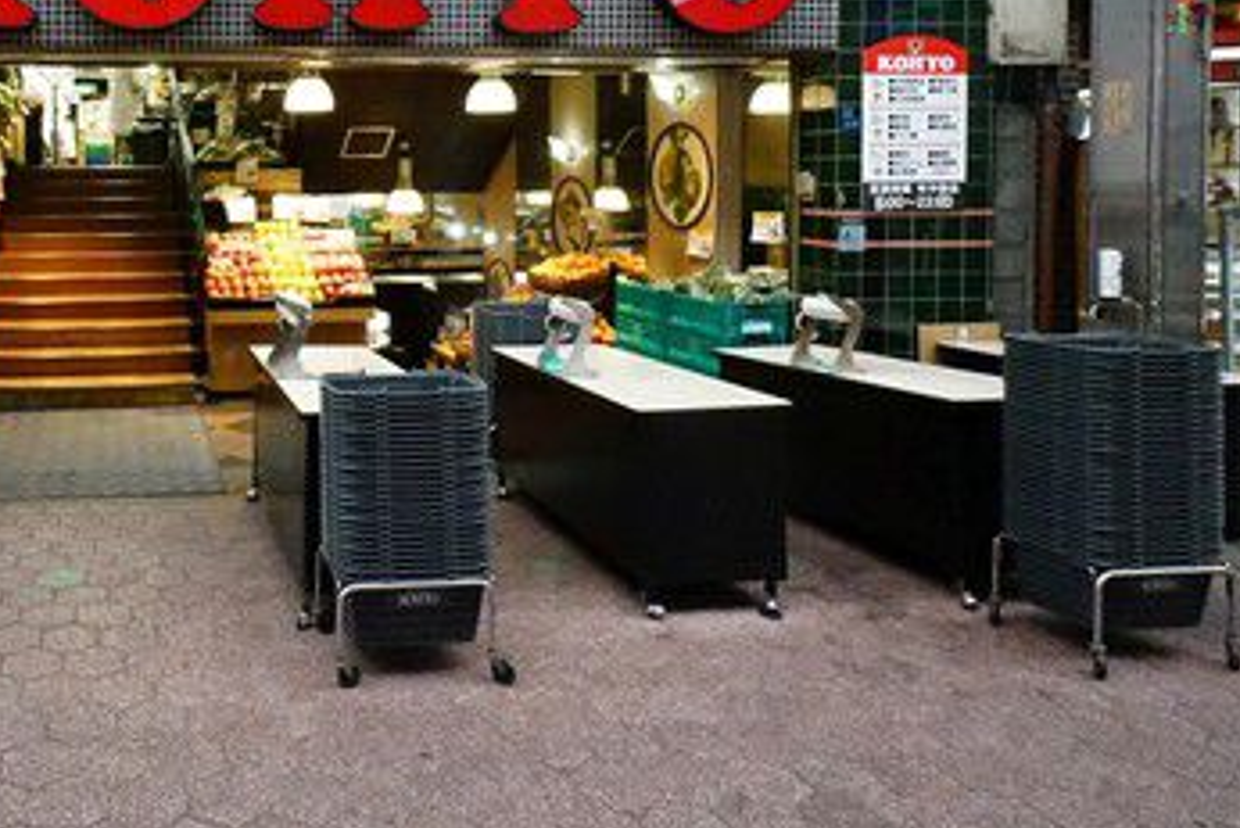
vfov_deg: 47.3
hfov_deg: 62.9
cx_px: 233
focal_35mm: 26
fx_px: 896
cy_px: 183
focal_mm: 10
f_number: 11
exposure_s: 1/60
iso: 6400
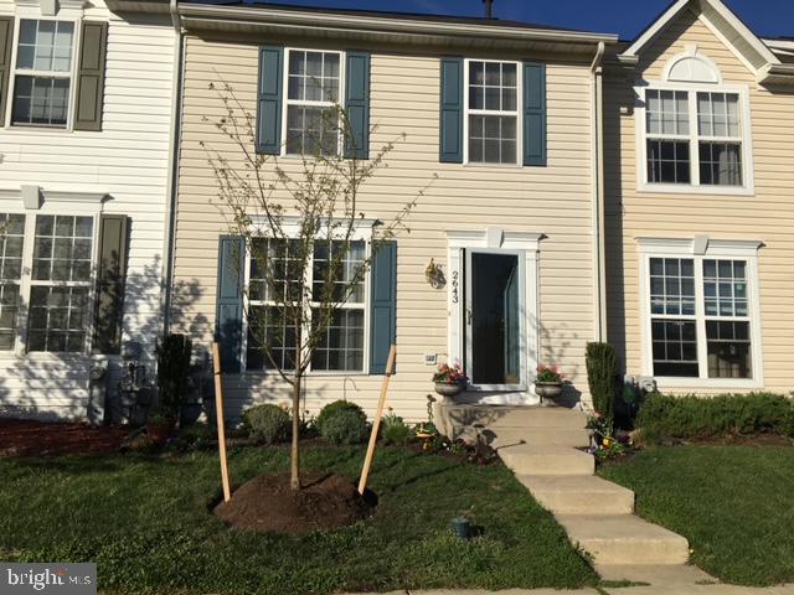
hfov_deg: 61.7
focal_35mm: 29
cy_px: 298
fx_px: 665
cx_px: 397
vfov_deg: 48.2
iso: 25
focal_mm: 4.15
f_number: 2.2
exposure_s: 1/3344
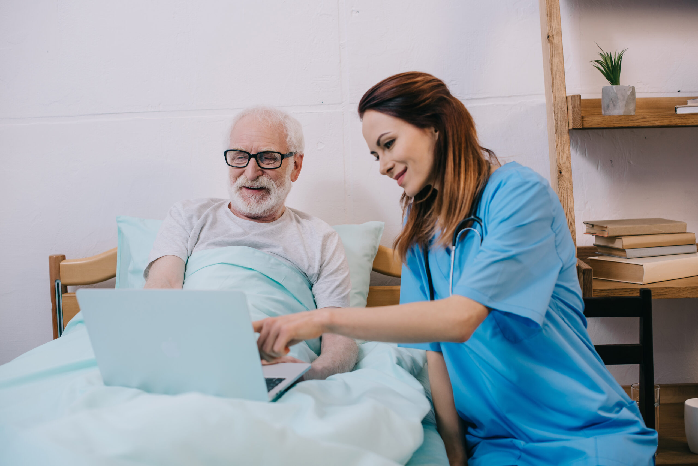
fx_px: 970
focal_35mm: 50
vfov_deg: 27.0
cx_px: 349
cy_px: 233
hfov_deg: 39.6
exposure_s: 1/200
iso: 200
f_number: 3.5
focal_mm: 50
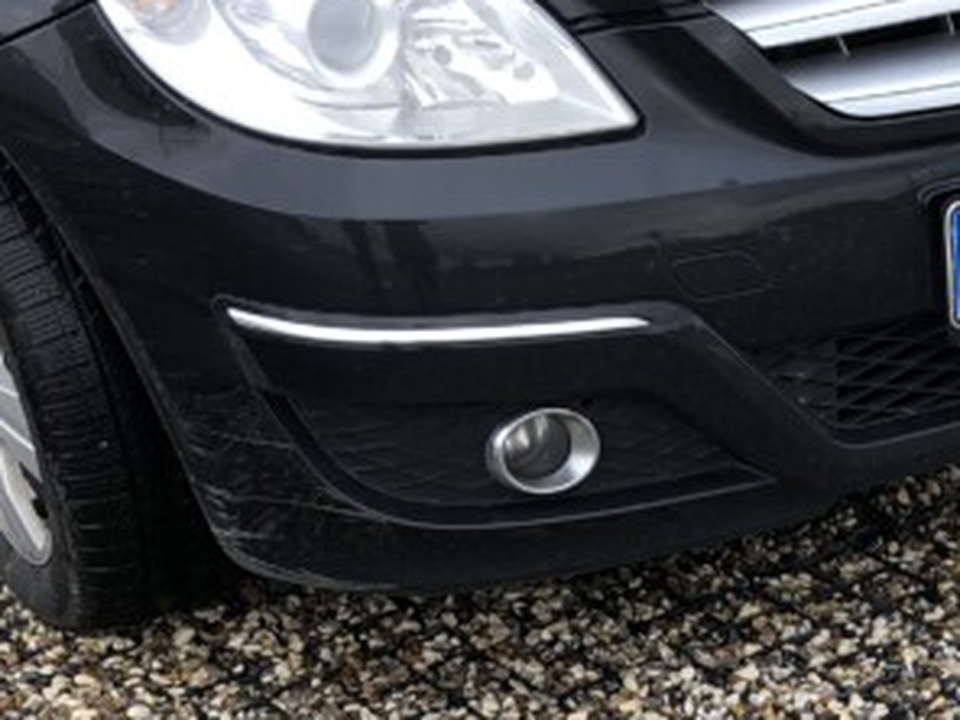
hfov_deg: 19.8
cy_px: 1048
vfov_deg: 14.3
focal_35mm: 97
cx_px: 885
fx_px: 2690
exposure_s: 1/198
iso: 20
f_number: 1.8
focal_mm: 3.99
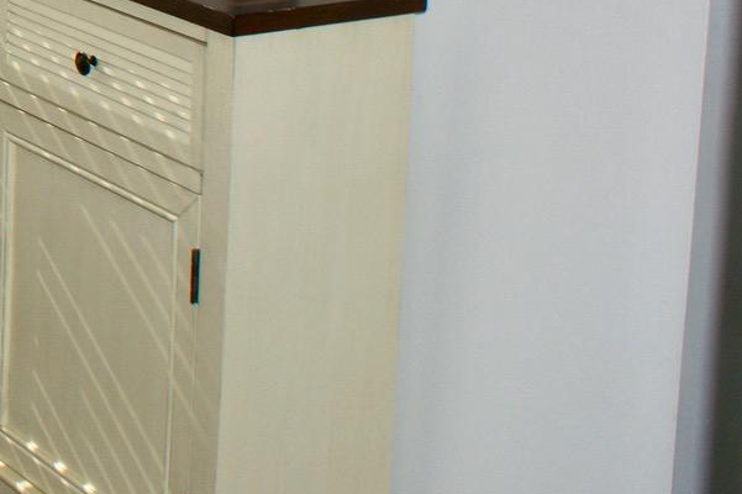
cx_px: -464
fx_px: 1895
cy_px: -261
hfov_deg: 18.7
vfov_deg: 13.9
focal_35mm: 92
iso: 100
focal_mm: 18
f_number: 7.1
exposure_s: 1/160
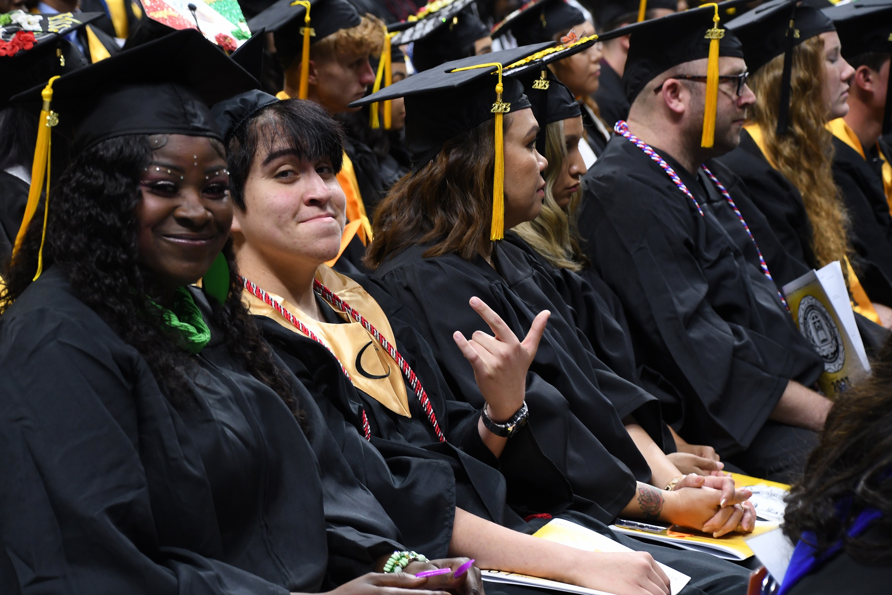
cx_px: 446
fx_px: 2416
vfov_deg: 14.0
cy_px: 298
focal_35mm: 98
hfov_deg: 20.9
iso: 1000
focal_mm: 65
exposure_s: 1/80
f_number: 5
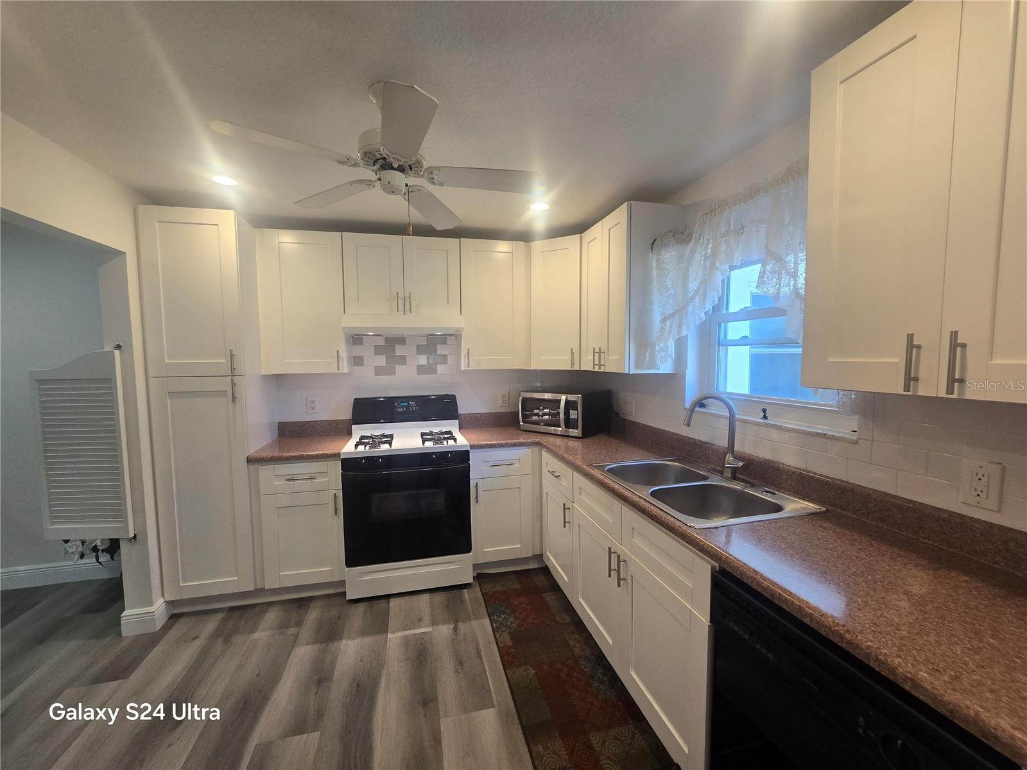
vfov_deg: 89.9
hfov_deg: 106.2
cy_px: 385
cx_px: 514
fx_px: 386
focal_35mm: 13
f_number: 2.2
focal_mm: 2.2
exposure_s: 1/60
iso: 100
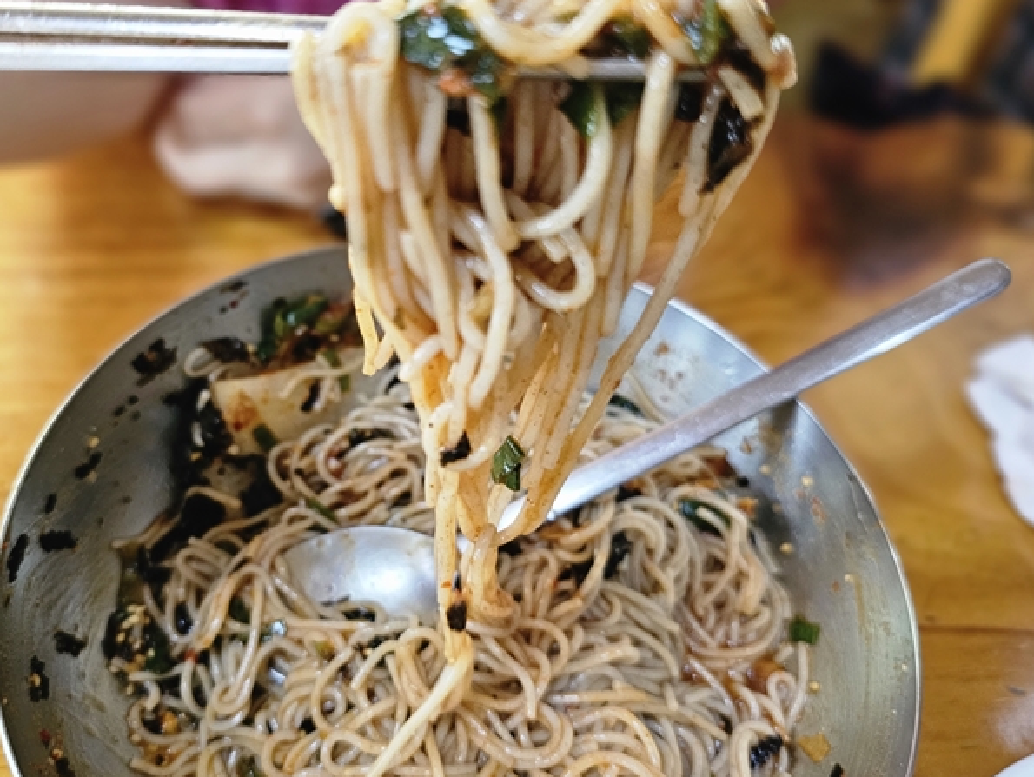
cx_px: 443
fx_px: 867
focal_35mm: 29
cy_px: 382
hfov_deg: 61.4
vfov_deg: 48.3
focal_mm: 6.3
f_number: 1.7
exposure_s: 1/120
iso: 640
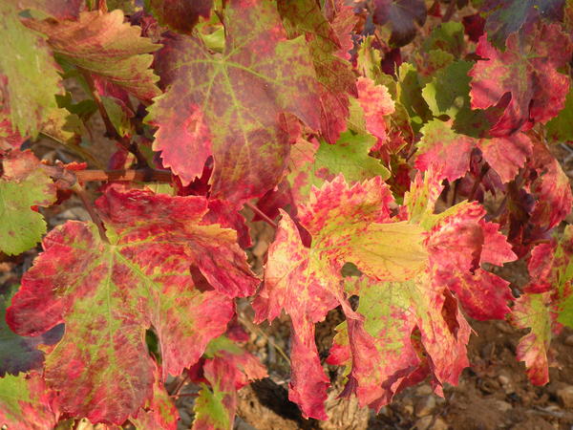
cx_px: 286
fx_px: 1390
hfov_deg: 23.3
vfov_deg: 17.6
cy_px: 215
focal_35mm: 84
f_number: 5
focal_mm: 14.9
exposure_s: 1/116
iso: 64
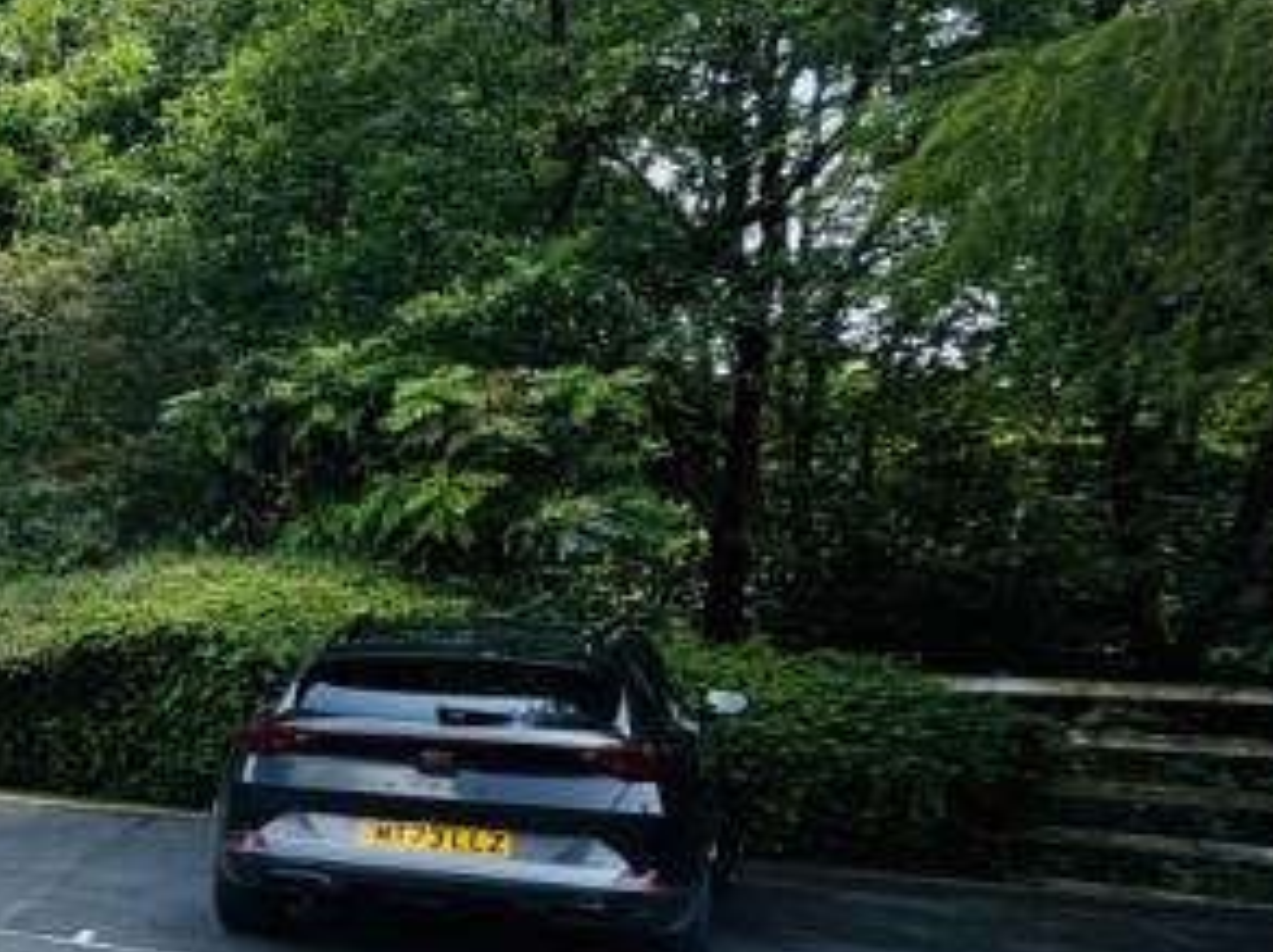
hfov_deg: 24.0
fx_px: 1800
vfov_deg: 29.4
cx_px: -886
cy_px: 643
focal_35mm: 49
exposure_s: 1/338
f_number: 2.2
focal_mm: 2.22
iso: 40
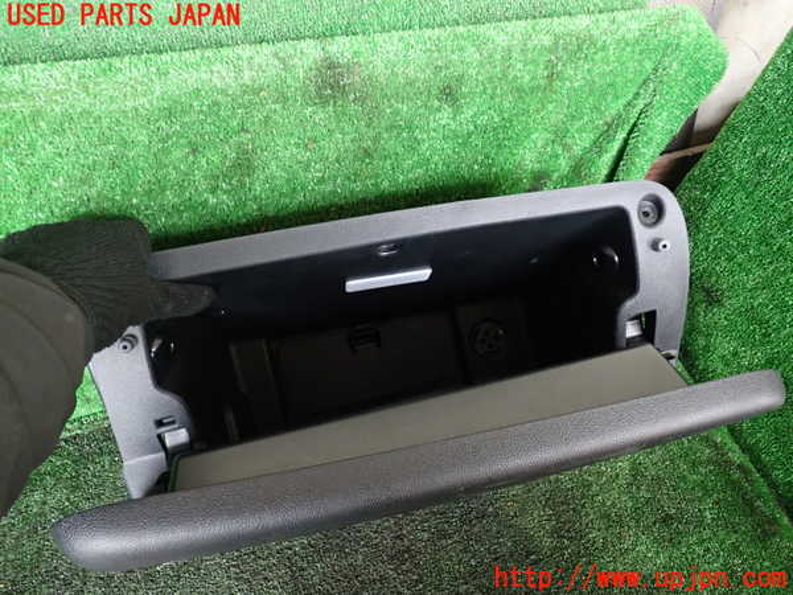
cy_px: 298
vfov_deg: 46.8
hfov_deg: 60.0
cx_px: 396
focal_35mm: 30
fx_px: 687
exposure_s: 1/30
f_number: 2.3
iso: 400
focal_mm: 5.4
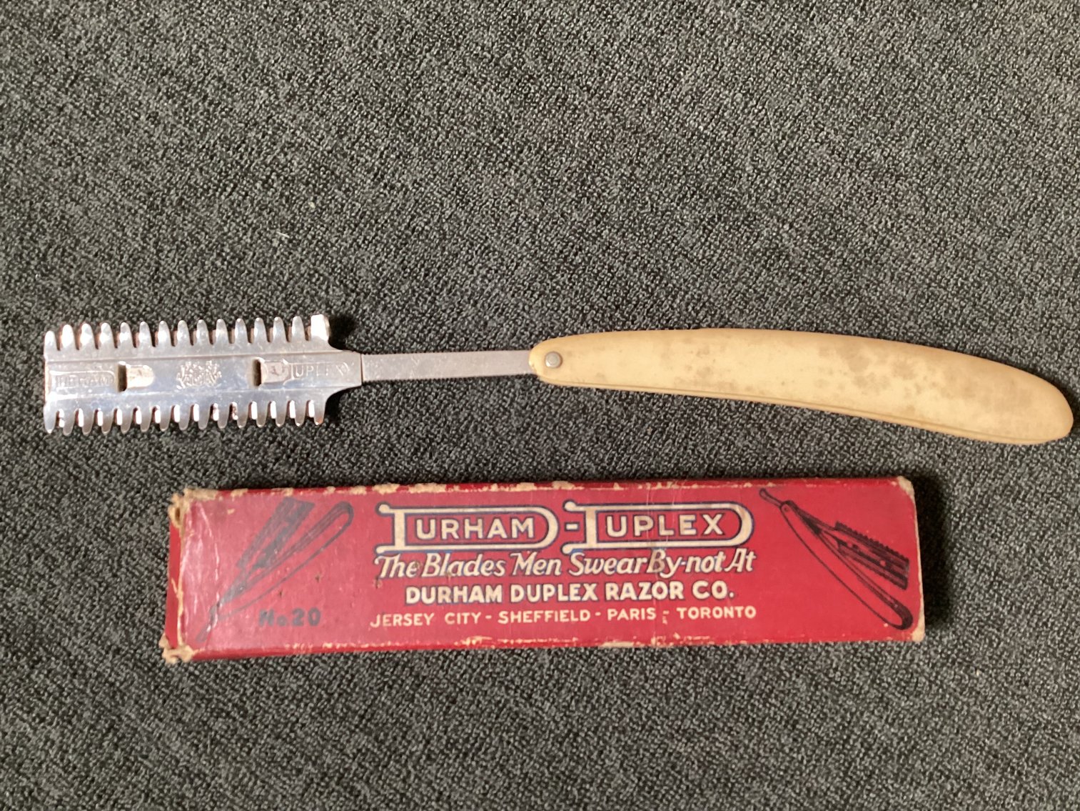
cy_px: 406
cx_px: 540
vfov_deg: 45.4
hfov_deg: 58.3
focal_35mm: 31
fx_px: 967
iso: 400
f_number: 2.4
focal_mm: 3.3
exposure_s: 1/40
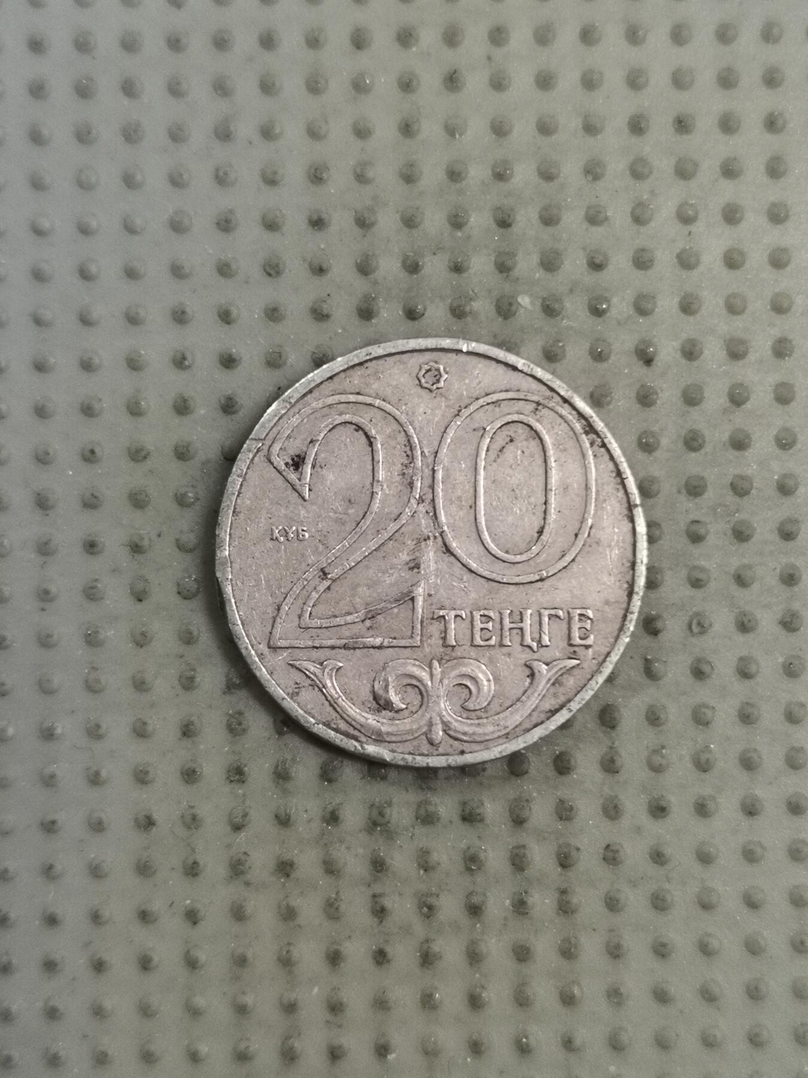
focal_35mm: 52
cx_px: 404
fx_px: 1618
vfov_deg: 36.8
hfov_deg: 28.0
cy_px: 539
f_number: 1.8
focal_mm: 4.75
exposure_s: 1/25.7
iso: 400
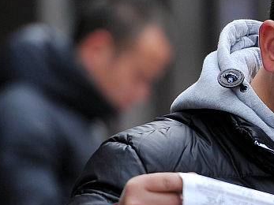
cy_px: 196
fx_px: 5262
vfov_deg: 2.2
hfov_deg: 3.0
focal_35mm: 665
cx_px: 429
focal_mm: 200
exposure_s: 1/1250
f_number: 6.3
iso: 320
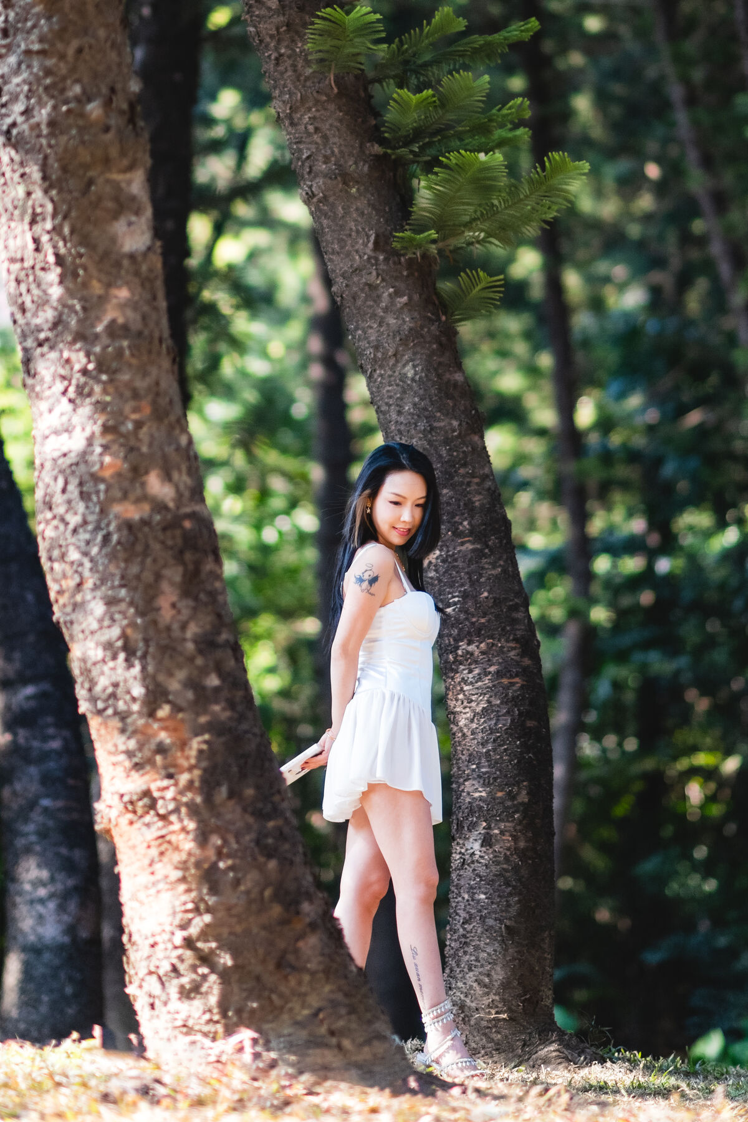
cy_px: 561
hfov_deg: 16.1
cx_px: 374
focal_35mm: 85
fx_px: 2649
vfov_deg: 23.9
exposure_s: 1/2000
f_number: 1.4
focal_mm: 85
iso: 800
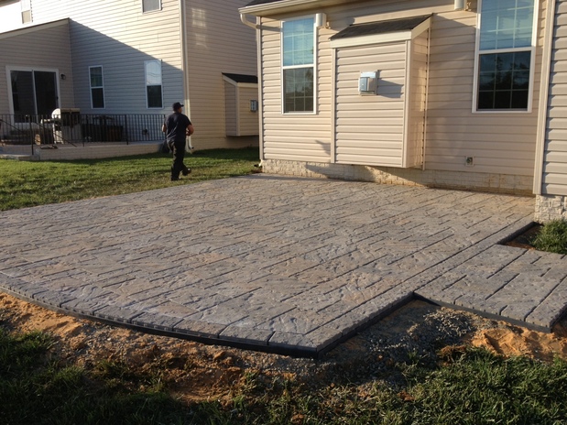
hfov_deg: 52.6
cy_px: 212
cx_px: 284
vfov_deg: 40.7
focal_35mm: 35
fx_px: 573
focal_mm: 4.28
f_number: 2.4
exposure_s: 1/876
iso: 50
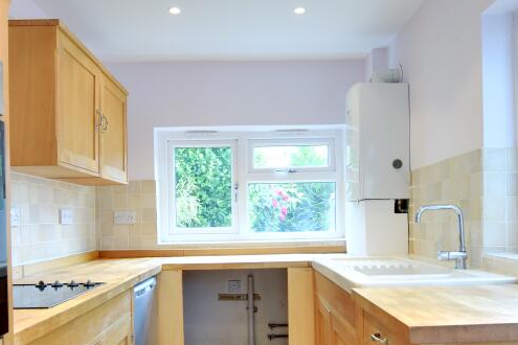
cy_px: 221
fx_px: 446
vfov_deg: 41.9
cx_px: 253
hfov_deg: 60.3
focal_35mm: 31
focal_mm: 10
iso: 100
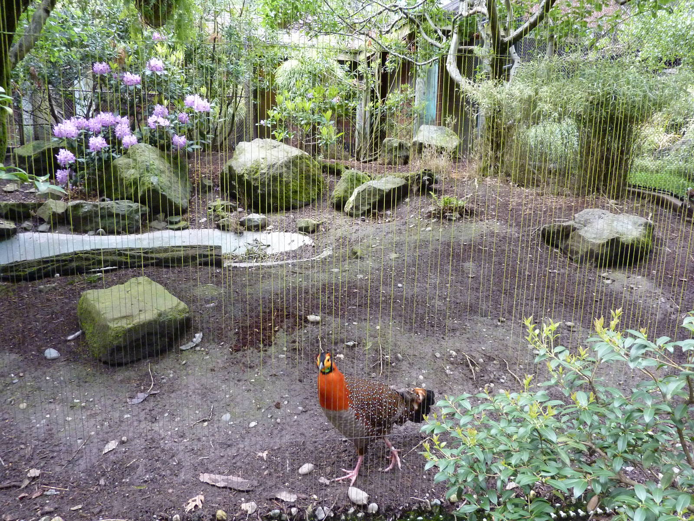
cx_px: 347
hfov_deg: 69.4
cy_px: 260
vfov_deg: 54.9
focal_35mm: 25
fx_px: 501
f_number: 3.3
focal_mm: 4.1
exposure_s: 1/125
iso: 400
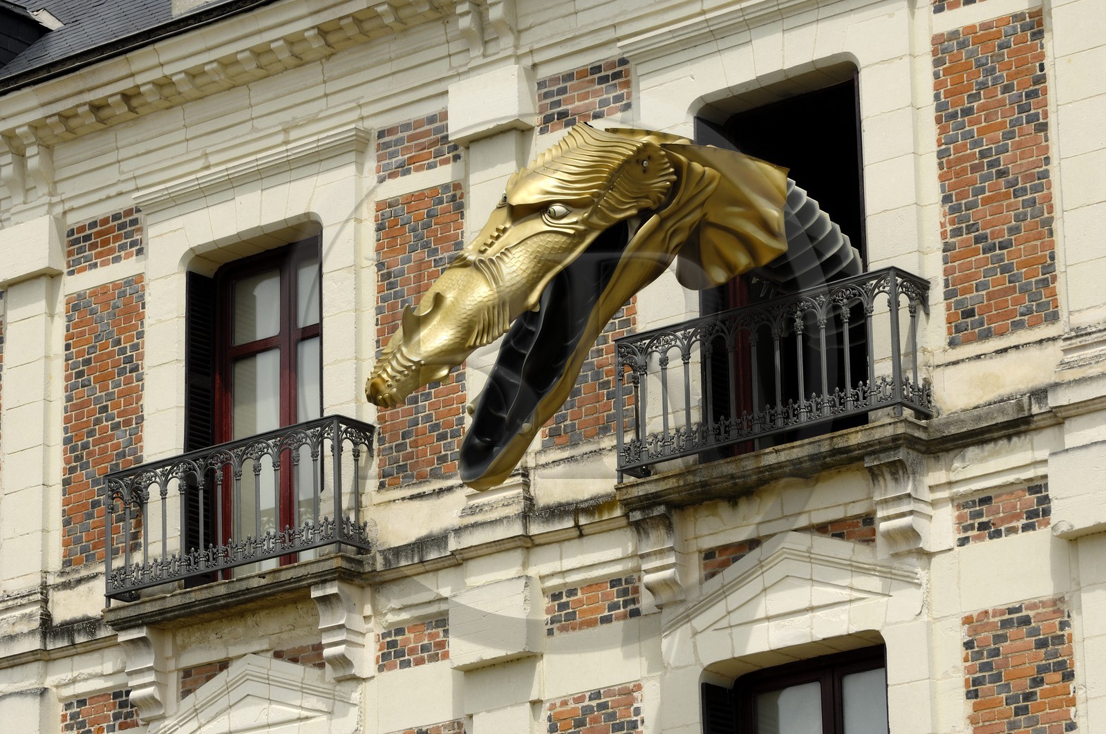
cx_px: 553
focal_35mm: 142
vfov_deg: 9.6
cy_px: 367
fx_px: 4372
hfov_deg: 14.4
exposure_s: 1/250
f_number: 7.1
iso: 100
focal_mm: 95
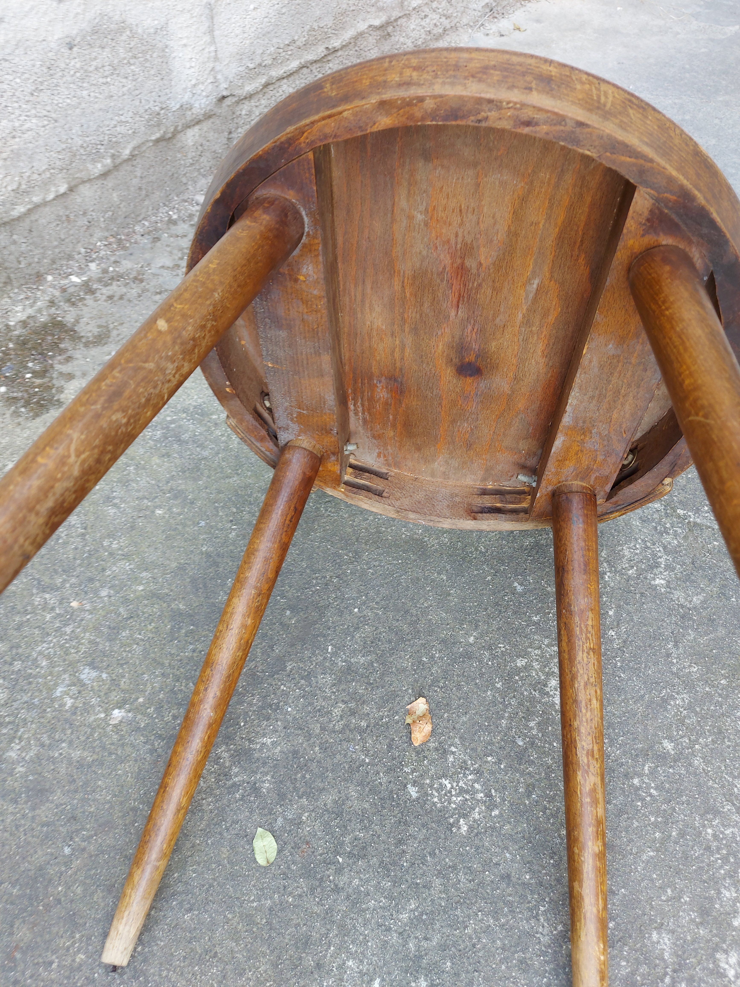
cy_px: 494
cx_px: 370
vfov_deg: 71.6
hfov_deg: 56.8
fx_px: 684
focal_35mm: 24
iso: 50
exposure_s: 1/50
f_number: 1.8
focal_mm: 5.23
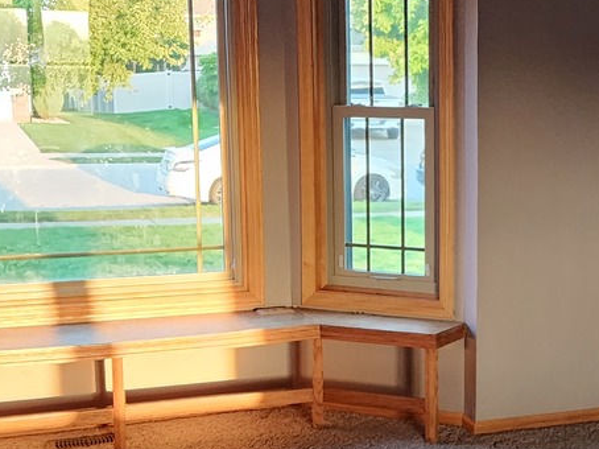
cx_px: 471
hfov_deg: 26.2
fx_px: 1263
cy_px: 271
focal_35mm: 73
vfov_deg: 20.1
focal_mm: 6.4
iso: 1000
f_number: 1.8
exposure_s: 1/120
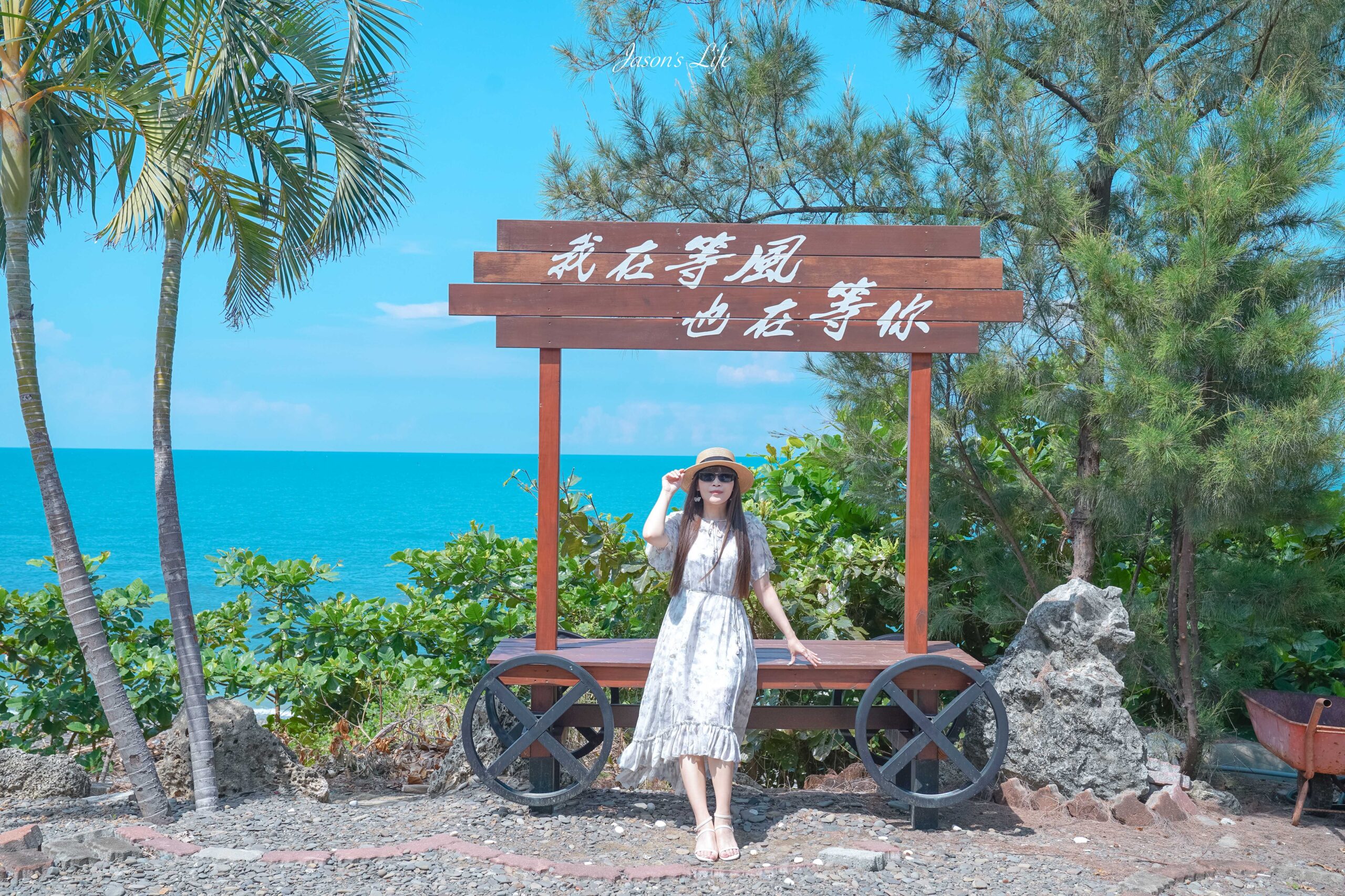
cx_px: 672
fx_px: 1382
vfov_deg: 35.9
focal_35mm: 37
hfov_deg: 51.9
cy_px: 448
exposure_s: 1/400
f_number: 5.6
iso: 100
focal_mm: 37
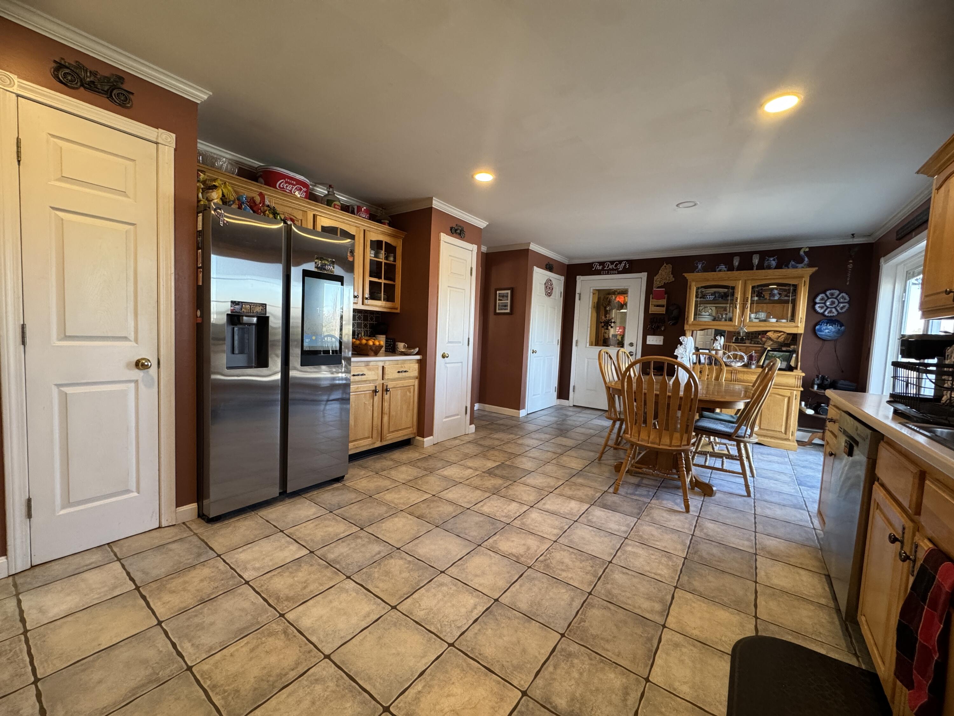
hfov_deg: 102.1
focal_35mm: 14
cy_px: 358
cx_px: 477
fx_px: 386
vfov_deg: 85.7
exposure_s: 1/120
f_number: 2.2
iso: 250
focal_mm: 2.22
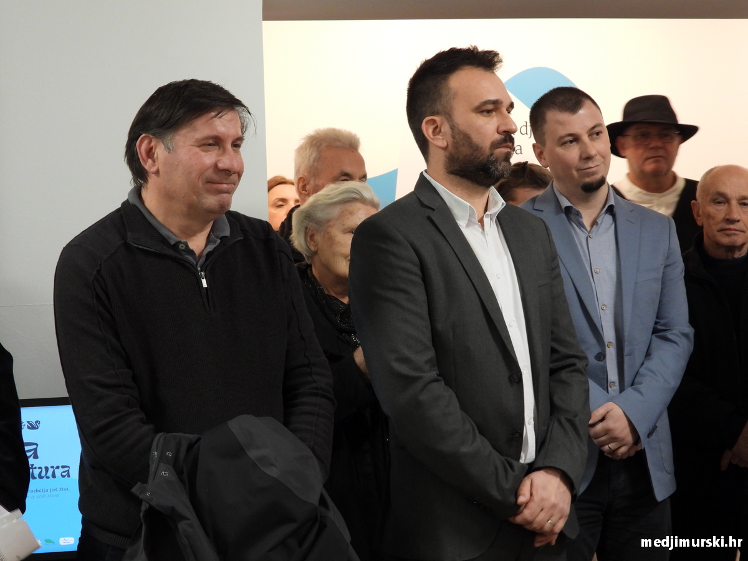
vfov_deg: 18.4
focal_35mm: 80
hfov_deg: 24.4
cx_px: 374
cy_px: 280
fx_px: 1729
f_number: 3.5
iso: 400
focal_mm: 14.4
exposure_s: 1/15
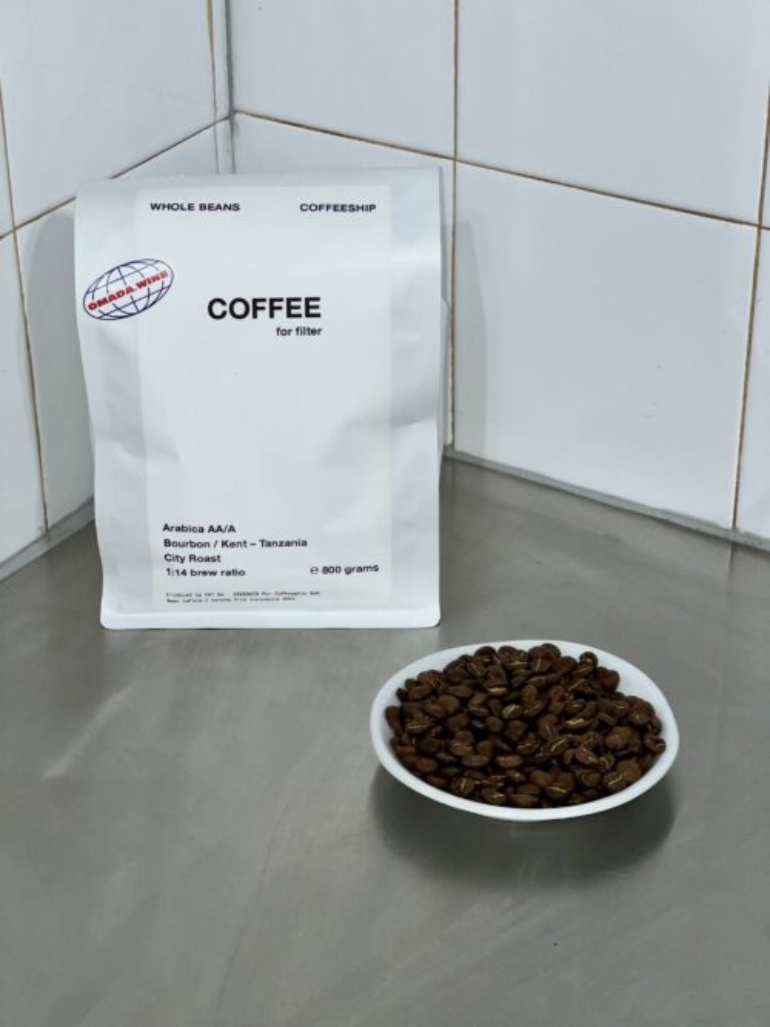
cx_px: 385
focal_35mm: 77
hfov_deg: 19.1
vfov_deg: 25.3
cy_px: 514
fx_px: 2284
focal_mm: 9
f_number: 2.8
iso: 50
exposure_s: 1/122
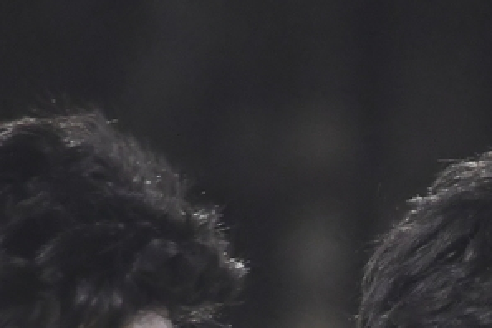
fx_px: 20703
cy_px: 785
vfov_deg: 0.9
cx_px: 537
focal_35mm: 1515
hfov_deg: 1.4
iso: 5000
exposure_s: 1/200
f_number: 5.3
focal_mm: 200
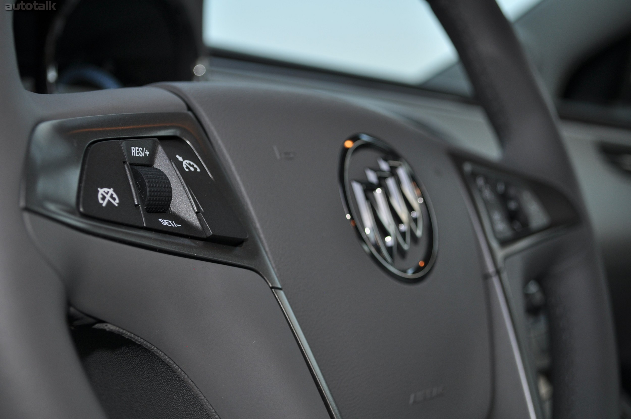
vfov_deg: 26.4
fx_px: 893
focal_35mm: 51
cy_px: 210
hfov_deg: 38.9
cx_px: 316
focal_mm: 34
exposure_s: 1/125
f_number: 5
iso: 220
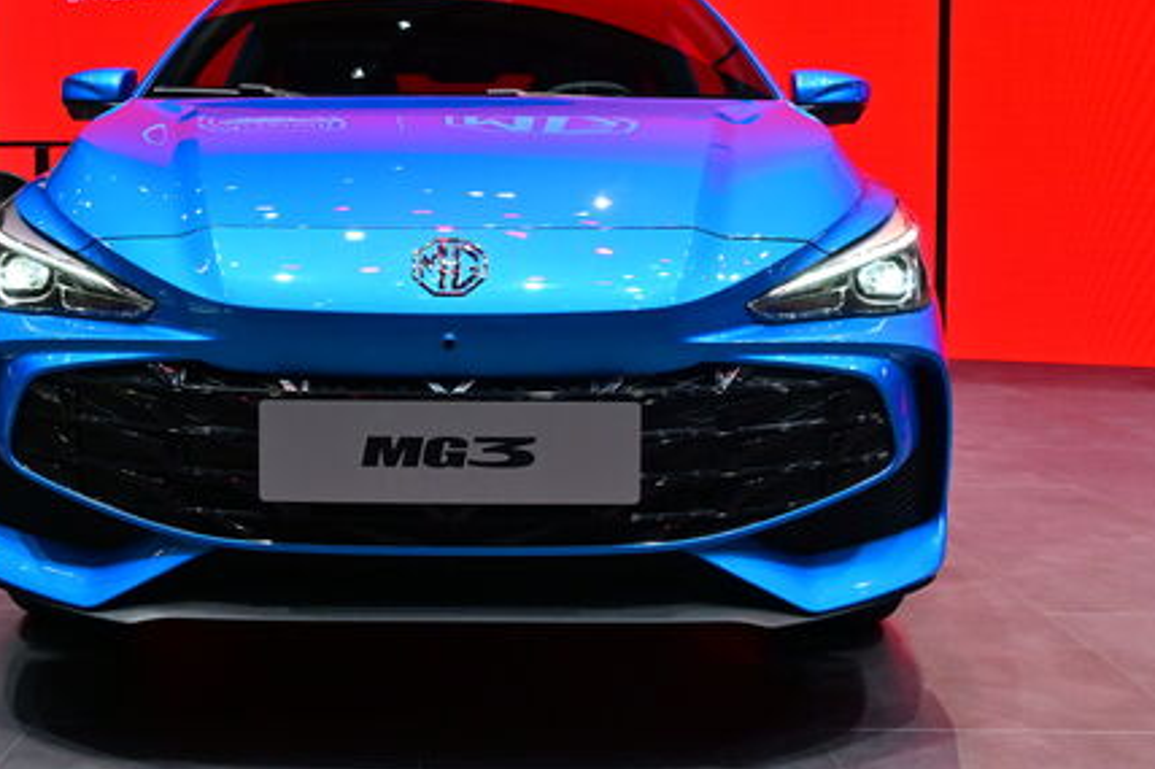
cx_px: 448
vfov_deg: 30.9
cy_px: 244
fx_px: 1379
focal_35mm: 43
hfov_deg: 45.1
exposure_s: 1/200
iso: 800
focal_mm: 20
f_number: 7.1
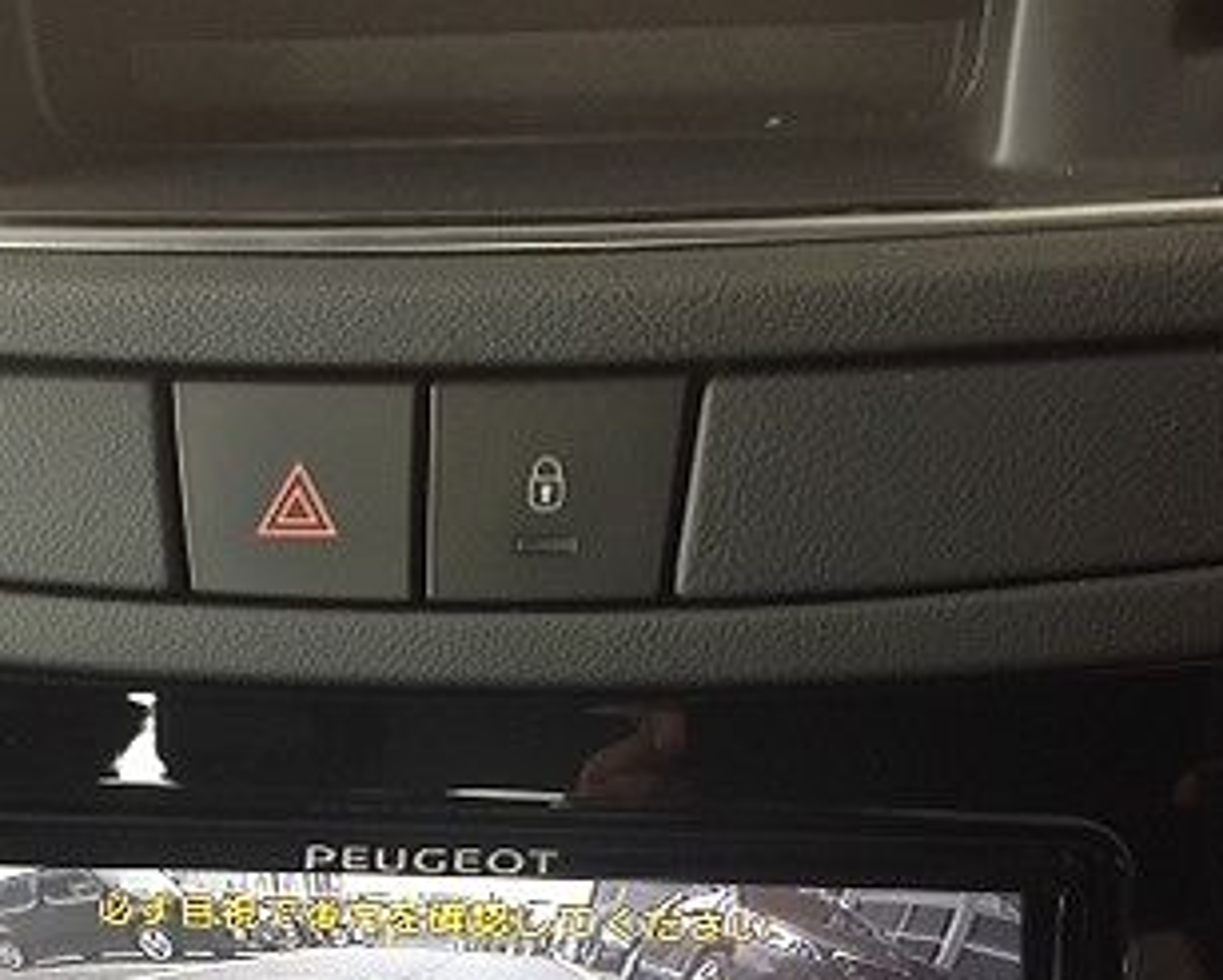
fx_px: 2572
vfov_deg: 21.0
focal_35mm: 71
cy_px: 936
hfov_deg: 26.7
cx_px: 478
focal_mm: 4.28
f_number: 2.4
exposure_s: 1/40
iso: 50
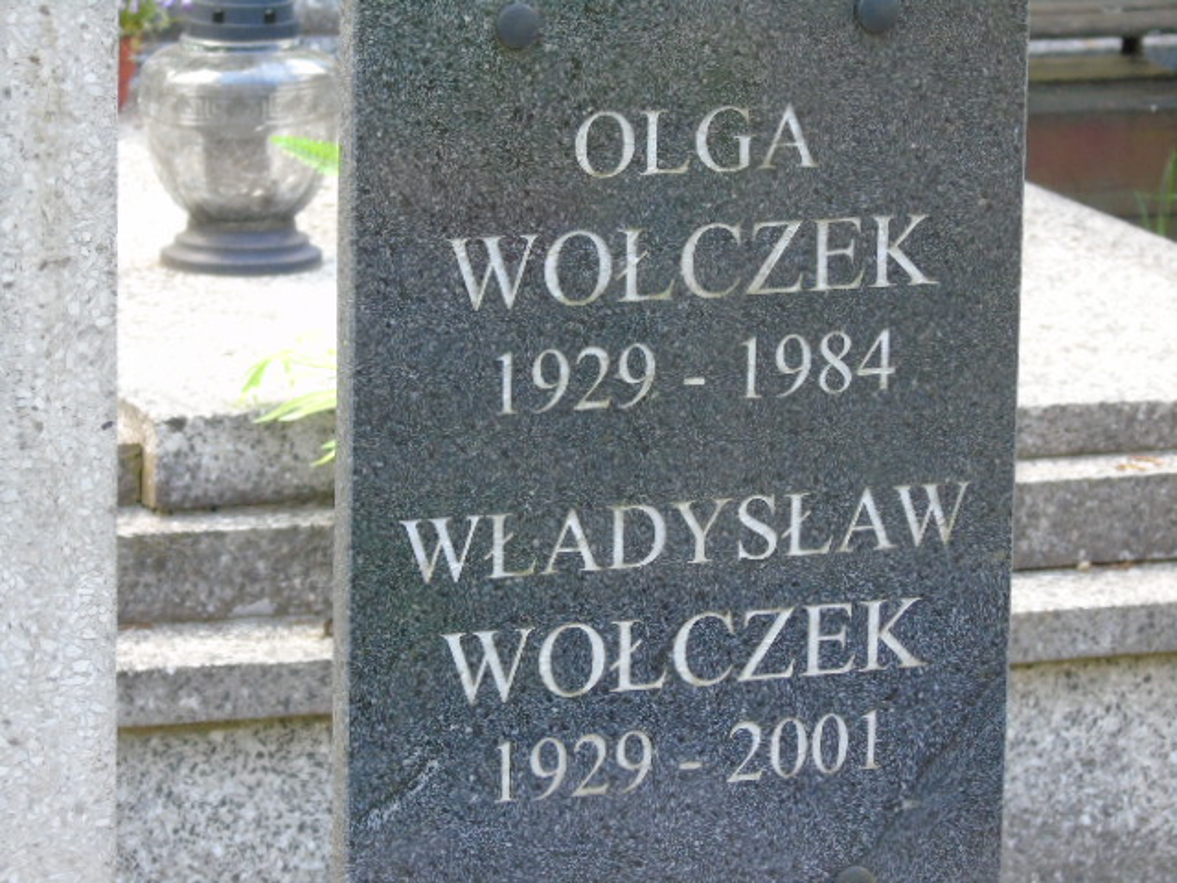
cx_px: 588
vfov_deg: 8.0
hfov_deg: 10.6
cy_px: 442
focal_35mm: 186
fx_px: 6324
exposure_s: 1/80
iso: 400
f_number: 5
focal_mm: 33
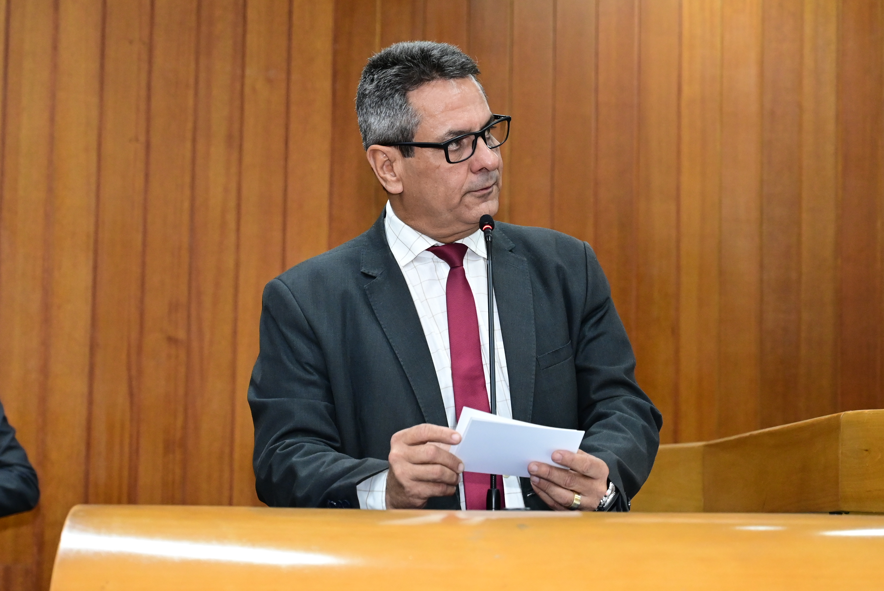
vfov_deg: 13.4
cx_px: 442
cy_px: 296
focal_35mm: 102
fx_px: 2507
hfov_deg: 20.0
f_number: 4
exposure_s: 1/125
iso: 3200
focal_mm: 68
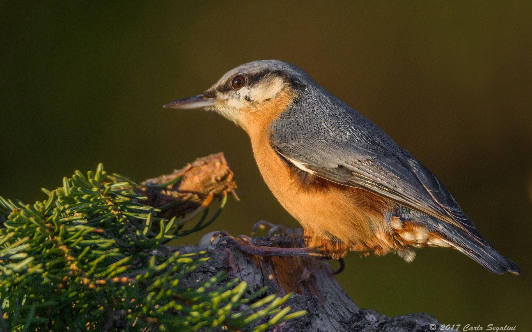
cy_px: 162
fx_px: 13324
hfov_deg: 2.3
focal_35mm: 919
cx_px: 266
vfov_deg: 1.4
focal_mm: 600
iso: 1800
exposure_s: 1/1600
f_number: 6.3
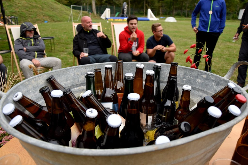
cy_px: 82
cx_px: 124
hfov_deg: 67.4
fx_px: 186
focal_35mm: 27
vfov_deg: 47.9
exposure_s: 1/250
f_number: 3.5
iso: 400
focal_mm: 18
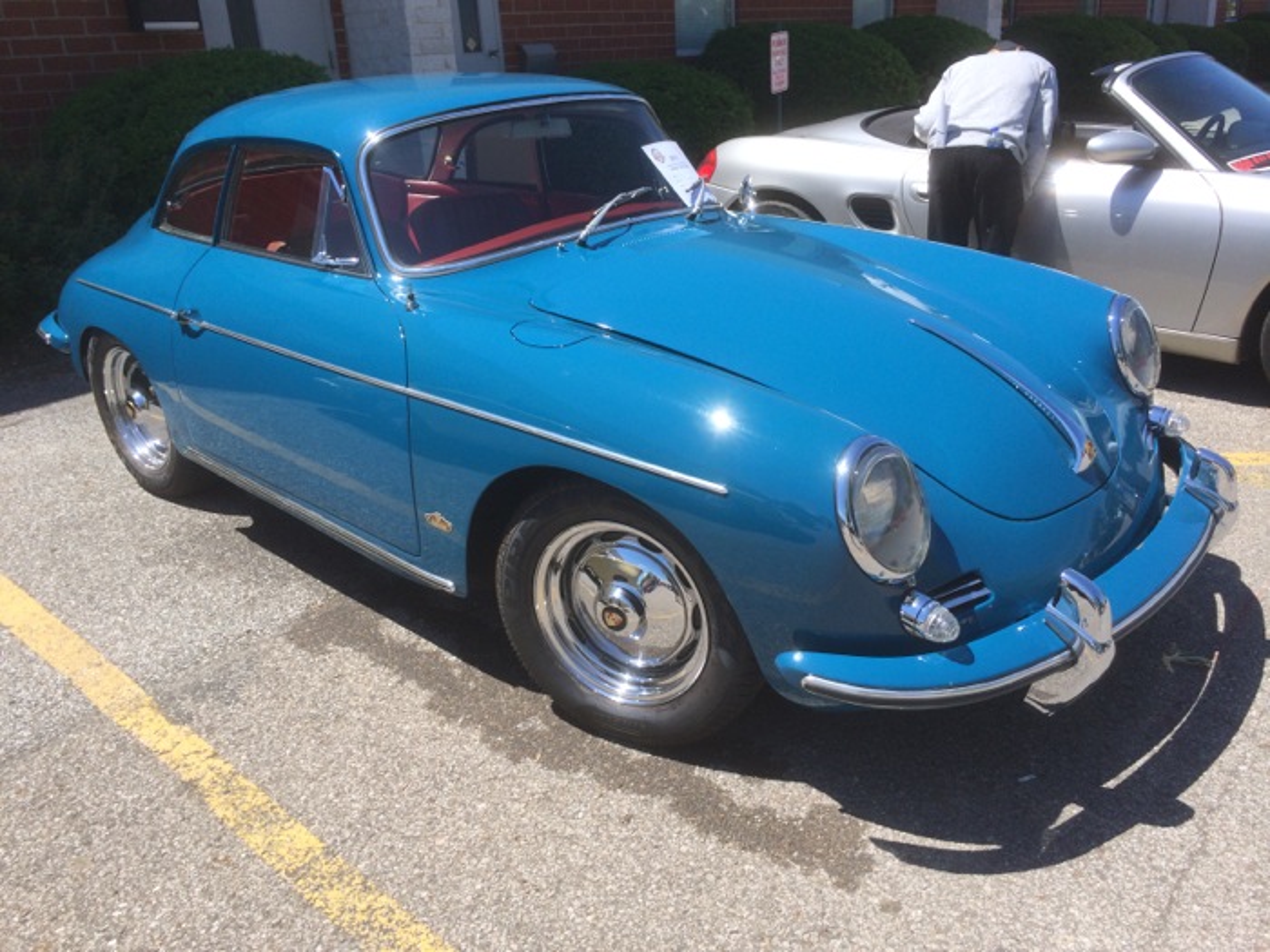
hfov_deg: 60.0
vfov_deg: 46.8
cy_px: 476
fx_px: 1101
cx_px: 635
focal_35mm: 30
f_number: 2.2
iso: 40
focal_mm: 4.12
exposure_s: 1/1642
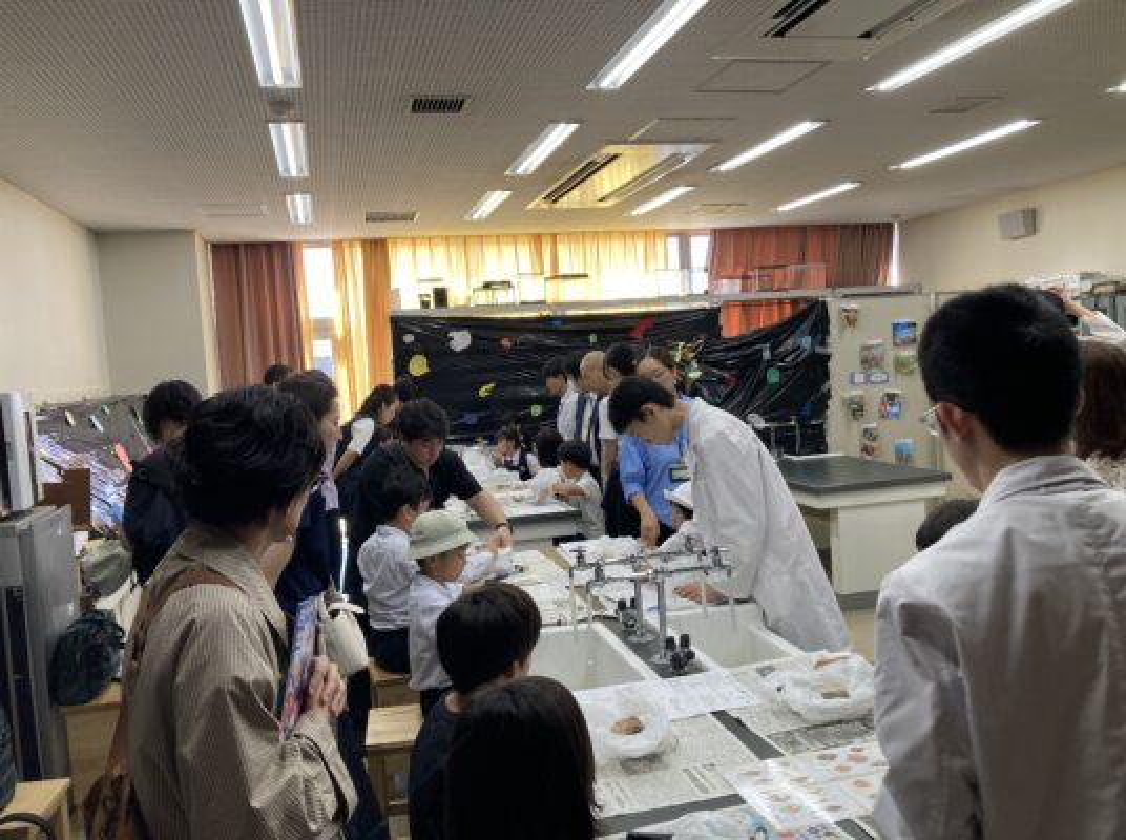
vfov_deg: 49.6
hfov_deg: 63.5
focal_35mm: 28
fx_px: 909
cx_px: 563
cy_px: 420
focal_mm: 3.99
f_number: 1.8
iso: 80
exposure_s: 1/100
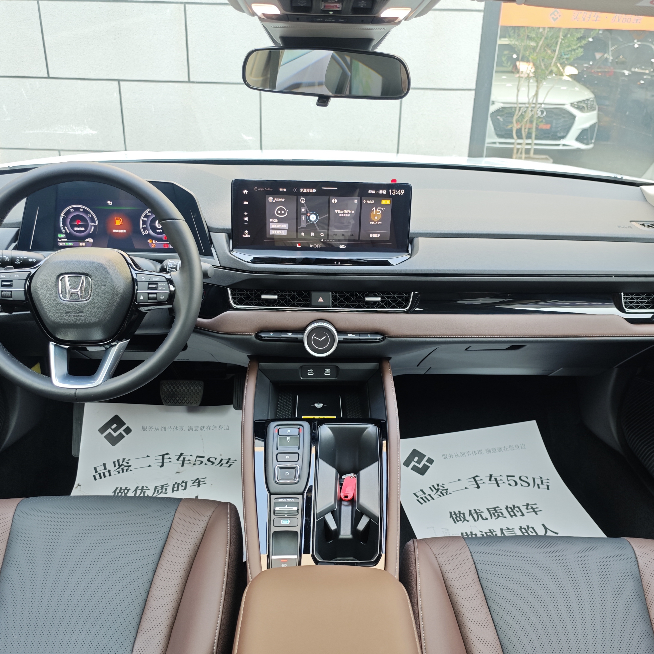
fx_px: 598
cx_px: 324
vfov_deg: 57.3
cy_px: 324
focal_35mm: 28
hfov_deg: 57.3
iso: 80
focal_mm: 8.72
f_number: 2
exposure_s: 1/60
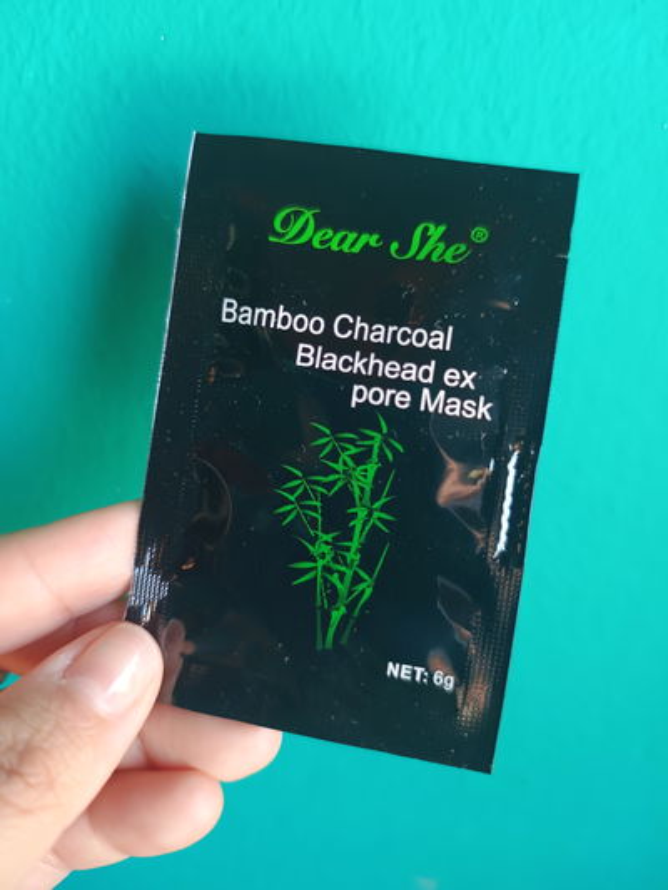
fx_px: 617
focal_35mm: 24
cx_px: 334
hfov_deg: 56.8
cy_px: 445
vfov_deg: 71.6
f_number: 1.4
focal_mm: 5.89
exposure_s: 1/100
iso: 812
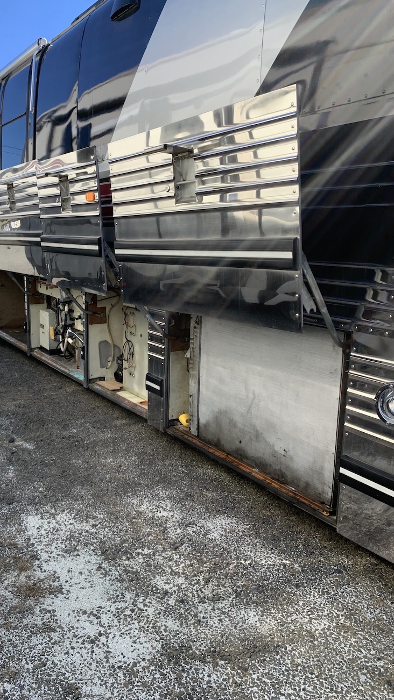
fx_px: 539
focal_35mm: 29
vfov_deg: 66.1
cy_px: 344
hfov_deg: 39.7
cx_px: 132
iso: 25
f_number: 1.8
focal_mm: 4.25
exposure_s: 1/647
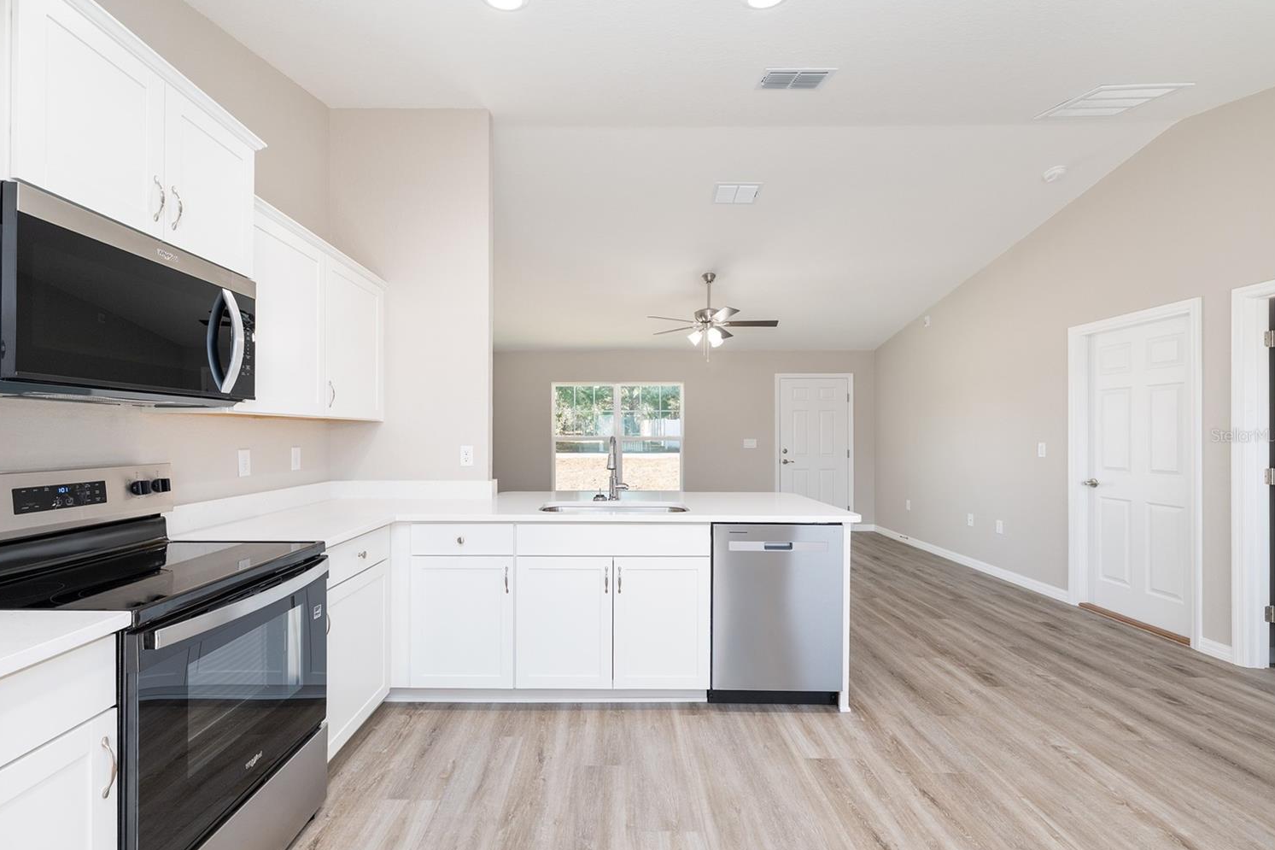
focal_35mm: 15
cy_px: 435
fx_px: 531
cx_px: 604
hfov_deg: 100.3
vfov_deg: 77.3
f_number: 7.1
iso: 400
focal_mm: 14
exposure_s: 1/13
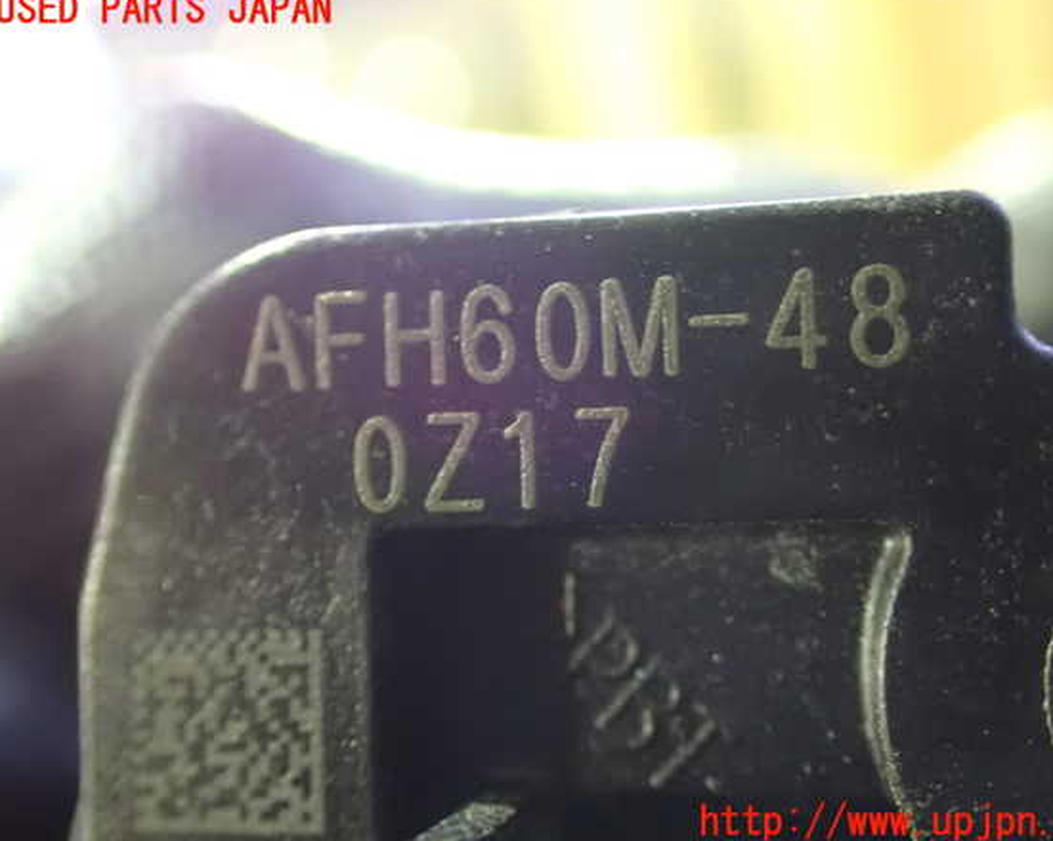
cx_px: 558
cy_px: 417
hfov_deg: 37.4
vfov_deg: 30.2
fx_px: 1557
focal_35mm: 50
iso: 1600
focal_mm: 8.4
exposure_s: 1/10
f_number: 3.1
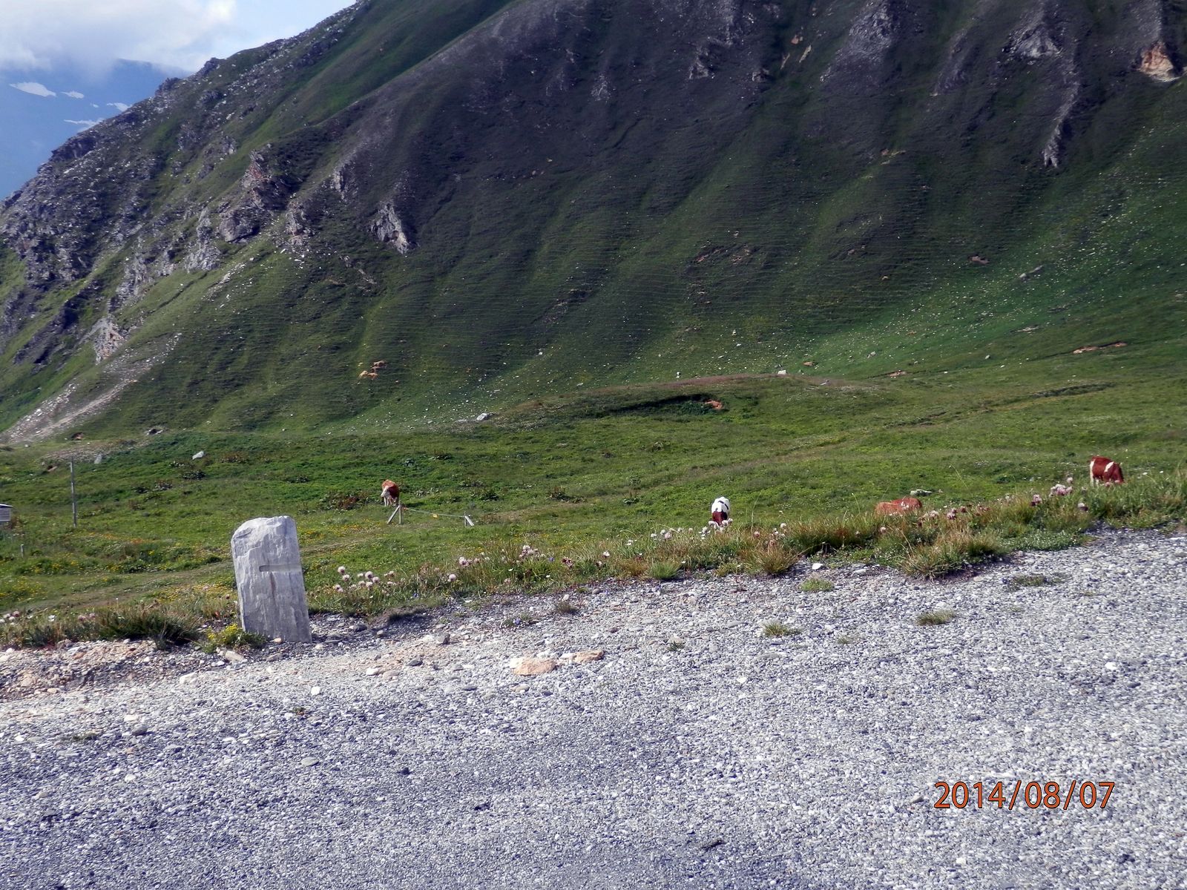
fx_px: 1543
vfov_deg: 32.2
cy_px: 445
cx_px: 594
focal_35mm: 45
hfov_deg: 42.1
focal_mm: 8
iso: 80
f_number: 3.8
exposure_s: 1/400
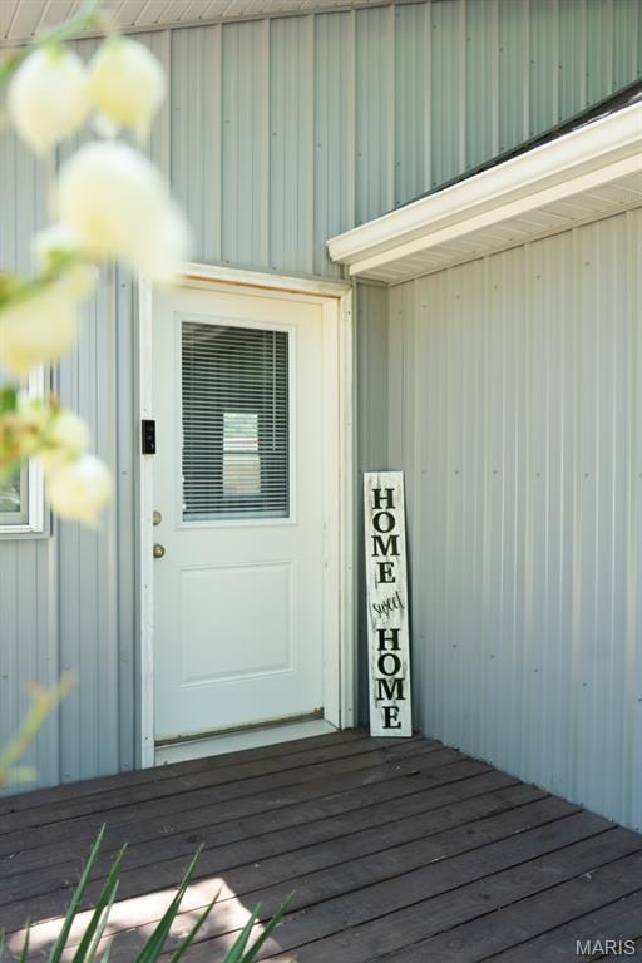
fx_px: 749
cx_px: 321
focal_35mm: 28
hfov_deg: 46.4
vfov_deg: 65.5
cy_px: 482
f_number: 3.5
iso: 100
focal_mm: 28
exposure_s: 1/160
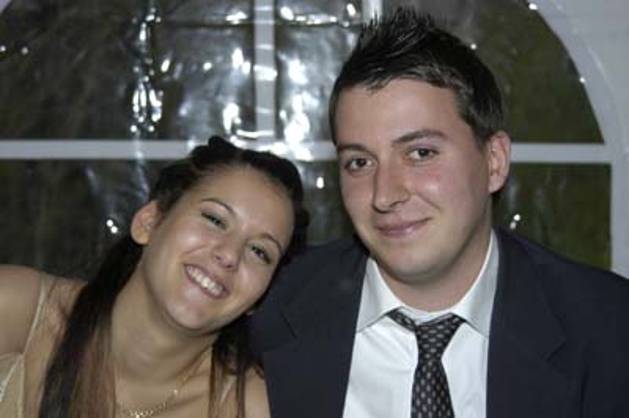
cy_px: 209
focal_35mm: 72
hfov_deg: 28.1
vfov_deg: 18.9
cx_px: 314
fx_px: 1257
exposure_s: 1/60
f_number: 5
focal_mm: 48
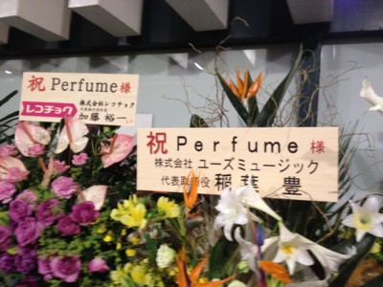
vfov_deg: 40.7
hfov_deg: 52.6
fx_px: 387
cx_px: 192
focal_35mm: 35
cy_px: 144
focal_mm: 4.28
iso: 125
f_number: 2.4
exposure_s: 1/20
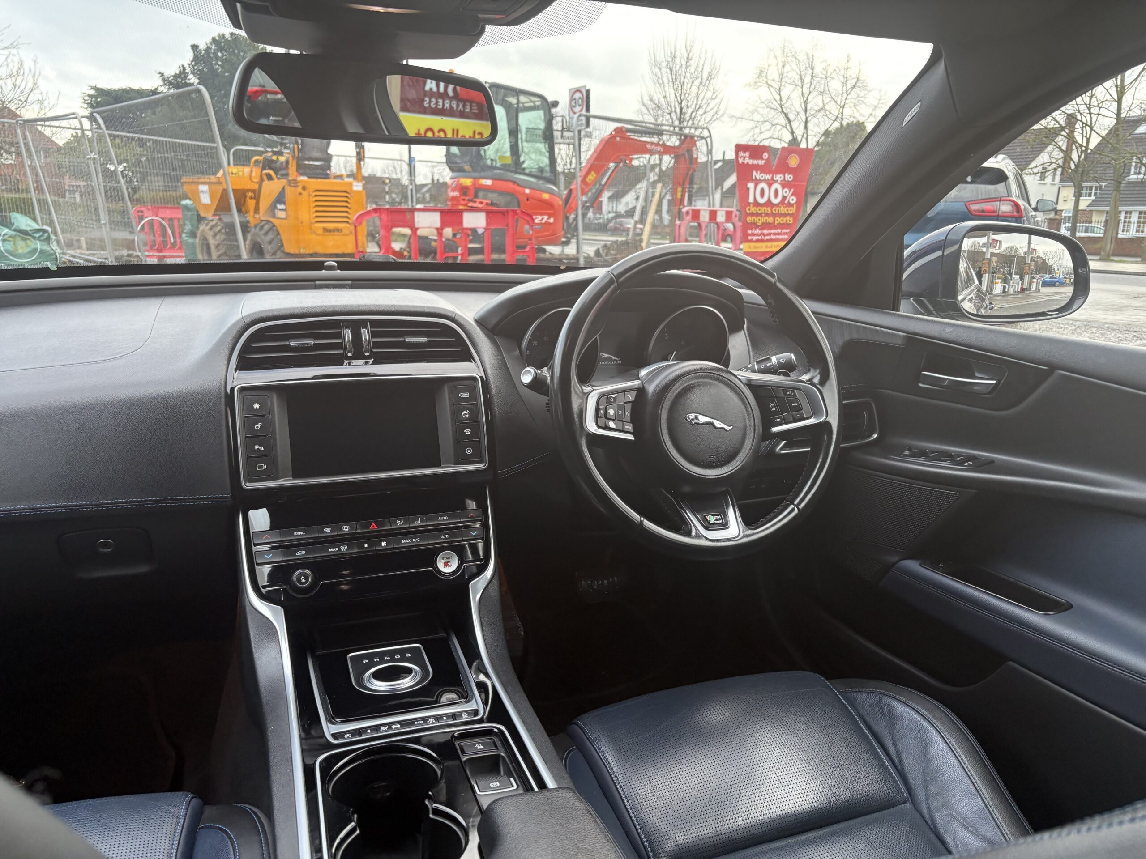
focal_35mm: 26
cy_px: 430
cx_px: 573
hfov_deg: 67.3
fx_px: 861
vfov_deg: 53.1
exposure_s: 1/97
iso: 125
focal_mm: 5.96
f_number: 1.6
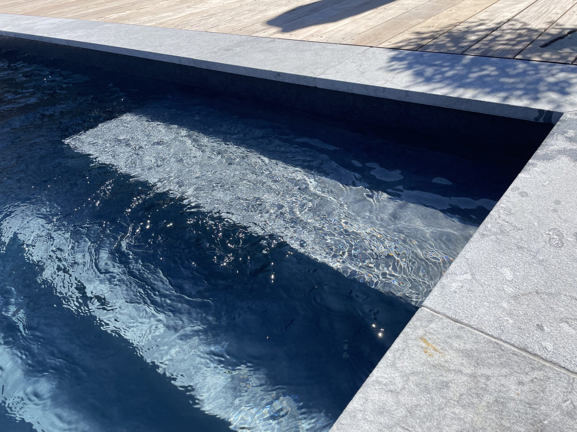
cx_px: 288
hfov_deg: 67.3
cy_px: 216
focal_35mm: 26
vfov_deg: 53.1
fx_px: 433
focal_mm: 4.2
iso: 32
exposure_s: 1/3205
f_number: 1.6
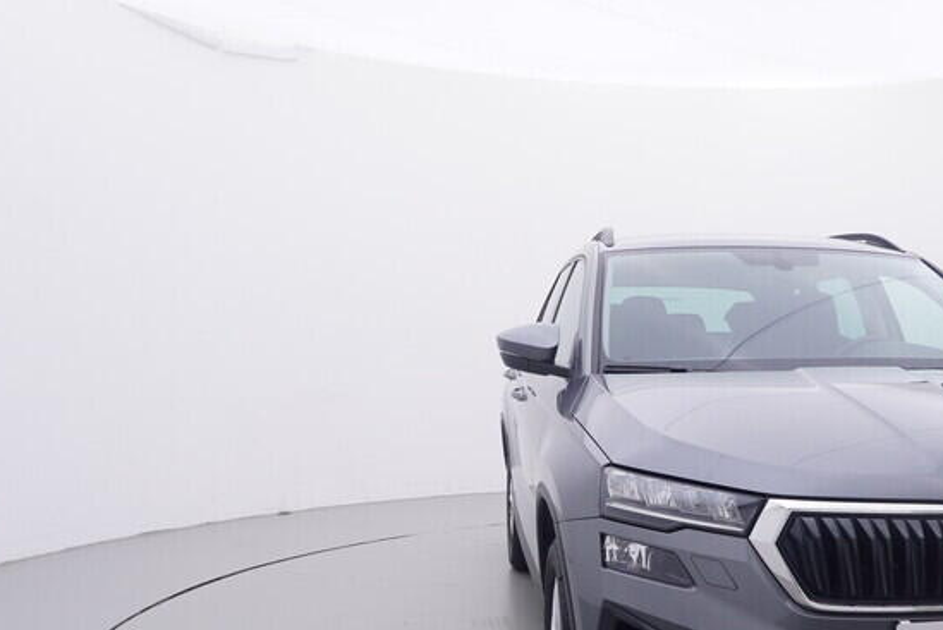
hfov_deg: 44.7
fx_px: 1099
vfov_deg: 31.5
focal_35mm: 42
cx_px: 720
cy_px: 462
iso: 200
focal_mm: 15
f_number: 5
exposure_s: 1/80
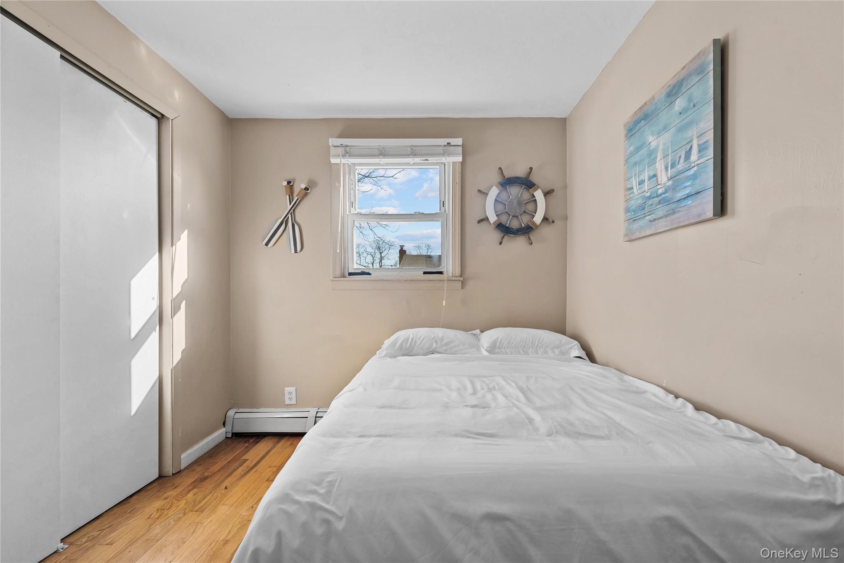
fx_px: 328
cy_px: 282
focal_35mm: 14
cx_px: 422
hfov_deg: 104.3
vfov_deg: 81.2
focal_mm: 14
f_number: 8
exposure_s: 1/13
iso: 200
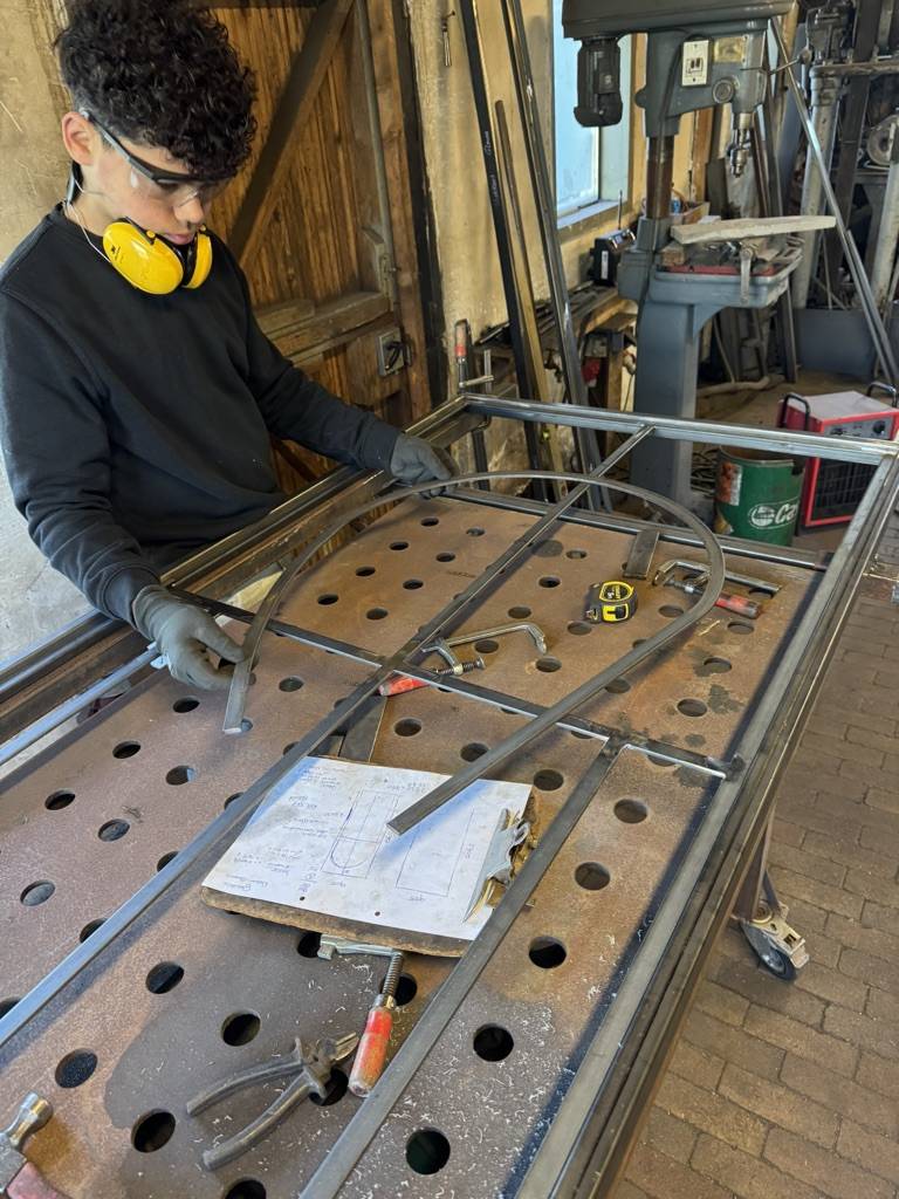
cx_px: 450
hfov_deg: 56.8
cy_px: 600
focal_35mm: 24
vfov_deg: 71.6
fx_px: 831
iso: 400
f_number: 1.78
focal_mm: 6.76
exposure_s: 1/50
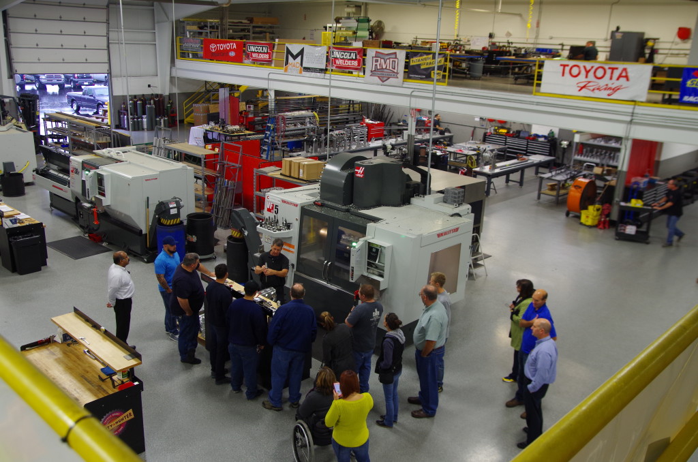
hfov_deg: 57.3
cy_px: 231
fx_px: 638
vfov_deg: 39.8
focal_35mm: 33
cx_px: 349
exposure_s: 1/50
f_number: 4.5
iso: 400
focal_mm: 21.88
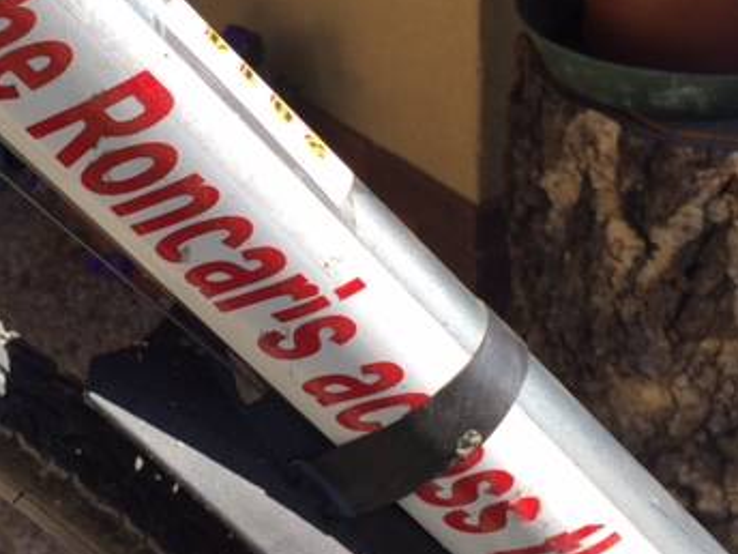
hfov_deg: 35.3
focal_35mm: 54
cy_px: 260
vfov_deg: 27.0
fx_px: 1151
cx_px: 270
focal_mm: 4.15
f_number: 2.2
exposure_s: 1/807
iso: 32
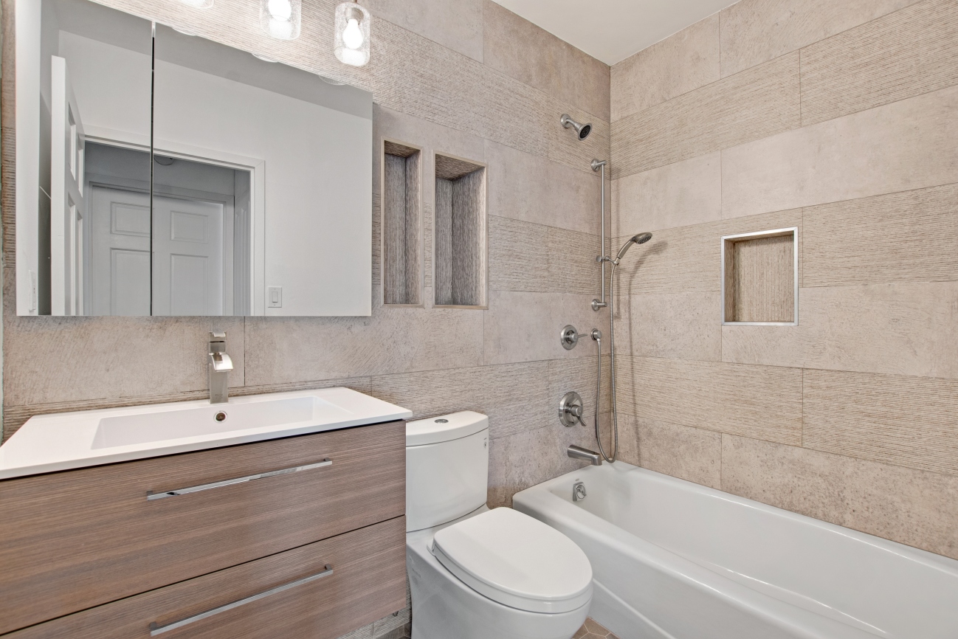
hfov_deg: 100.4
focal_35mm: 15
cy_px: 320
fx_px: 399
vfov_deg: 77.4
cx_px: 479
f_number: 8
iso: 200
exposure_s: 1/15
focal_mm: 10
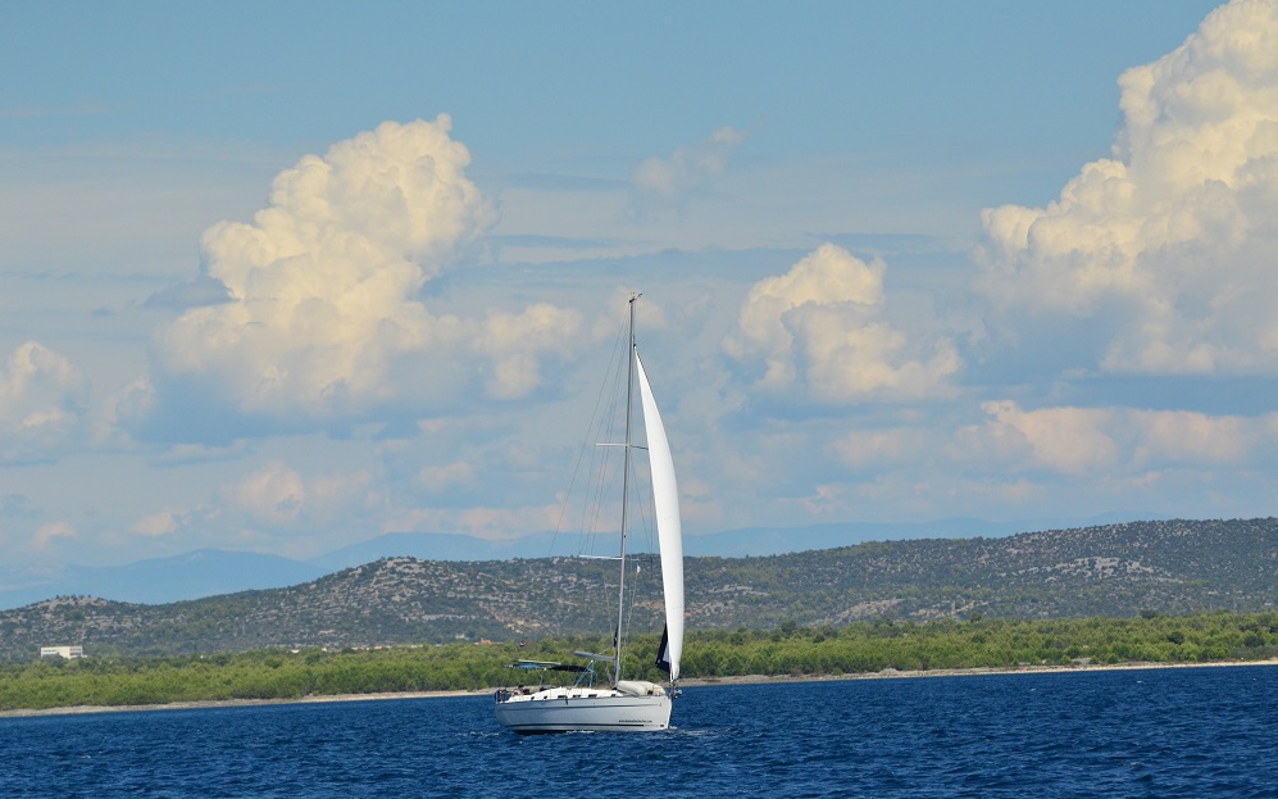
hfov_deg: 8.3
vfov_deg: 5.2
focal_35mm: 253
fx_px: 8794
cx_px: 638
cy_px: 418
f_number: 6.3
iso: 800
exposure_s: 1/8000
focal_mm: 165
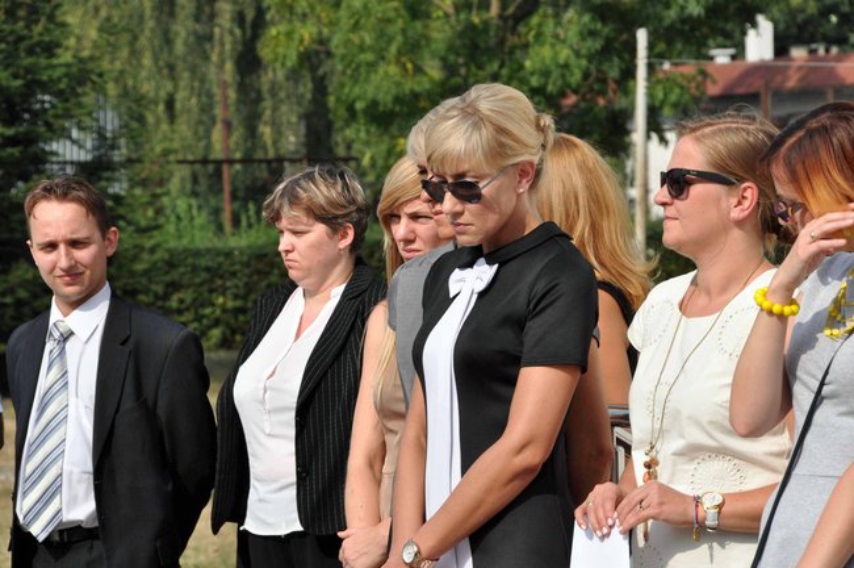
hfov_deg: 8.9
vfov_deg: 5.9
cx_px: 427
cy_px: 284
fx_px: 5510
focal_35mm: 232
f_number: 13
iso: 640
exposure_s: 1/1250
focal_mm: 155
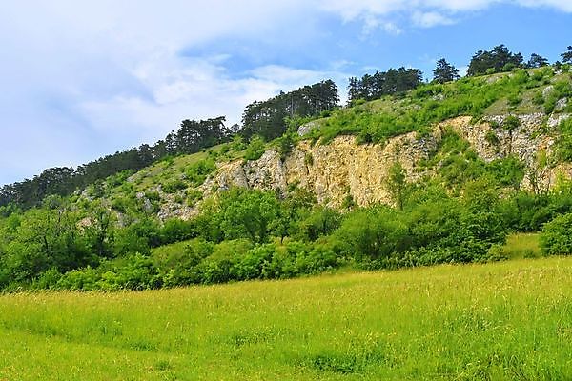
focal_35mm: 45
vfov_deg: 29.9
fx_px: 715
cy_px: 190
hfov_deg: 43.6
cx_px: 286
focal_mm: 30
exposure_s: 1/30
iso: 100
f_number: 16
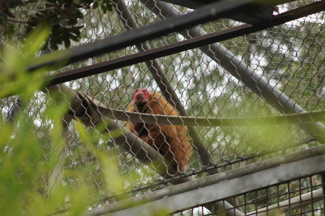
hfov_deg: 6.2
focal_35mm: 334
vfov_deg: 4.1
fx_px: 3015
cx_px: 165
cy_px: 118
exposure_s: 1/500
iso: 500
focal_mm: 200
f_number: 5.6
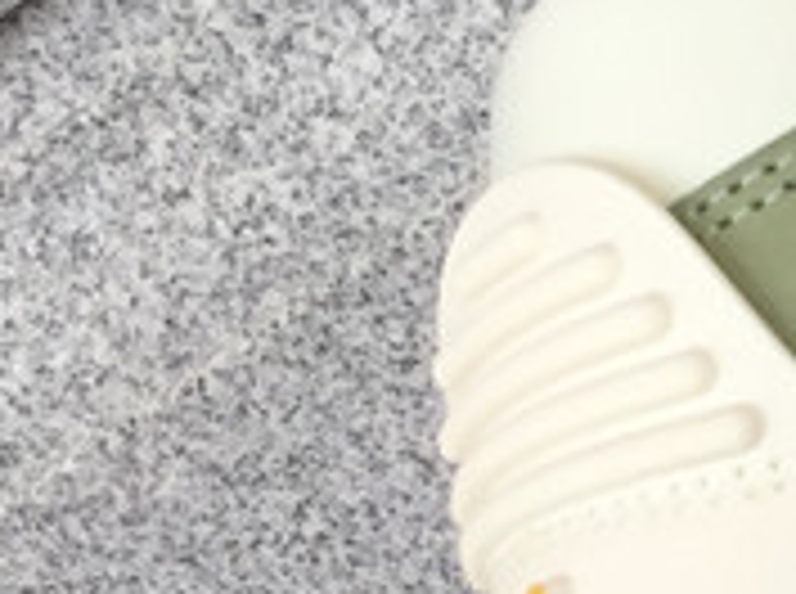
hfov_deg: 11.1
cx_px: 1718
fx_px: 3626
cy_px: 434
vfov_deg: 9.3
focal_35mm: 158
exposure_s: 1/100
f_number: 2.4
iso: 25
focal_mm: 3.3
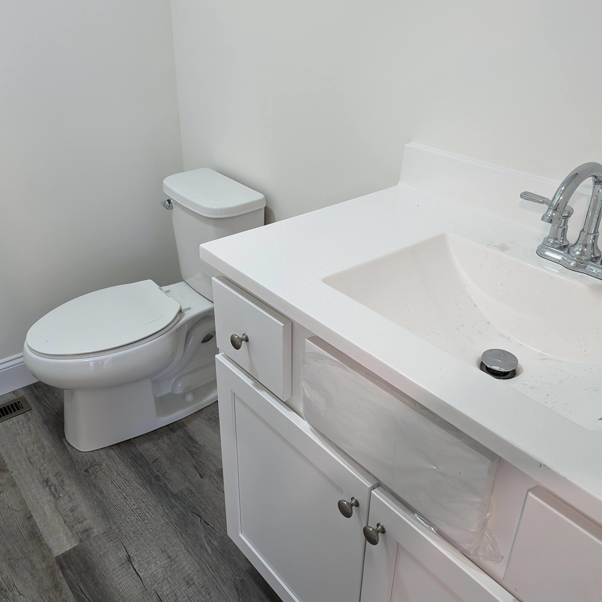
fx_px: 571
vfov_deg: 55.6
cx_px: 262
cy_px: 304
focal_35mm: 29
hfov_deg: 55.5
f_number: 1.68
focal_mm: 6.9
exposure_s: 1/24
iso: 111
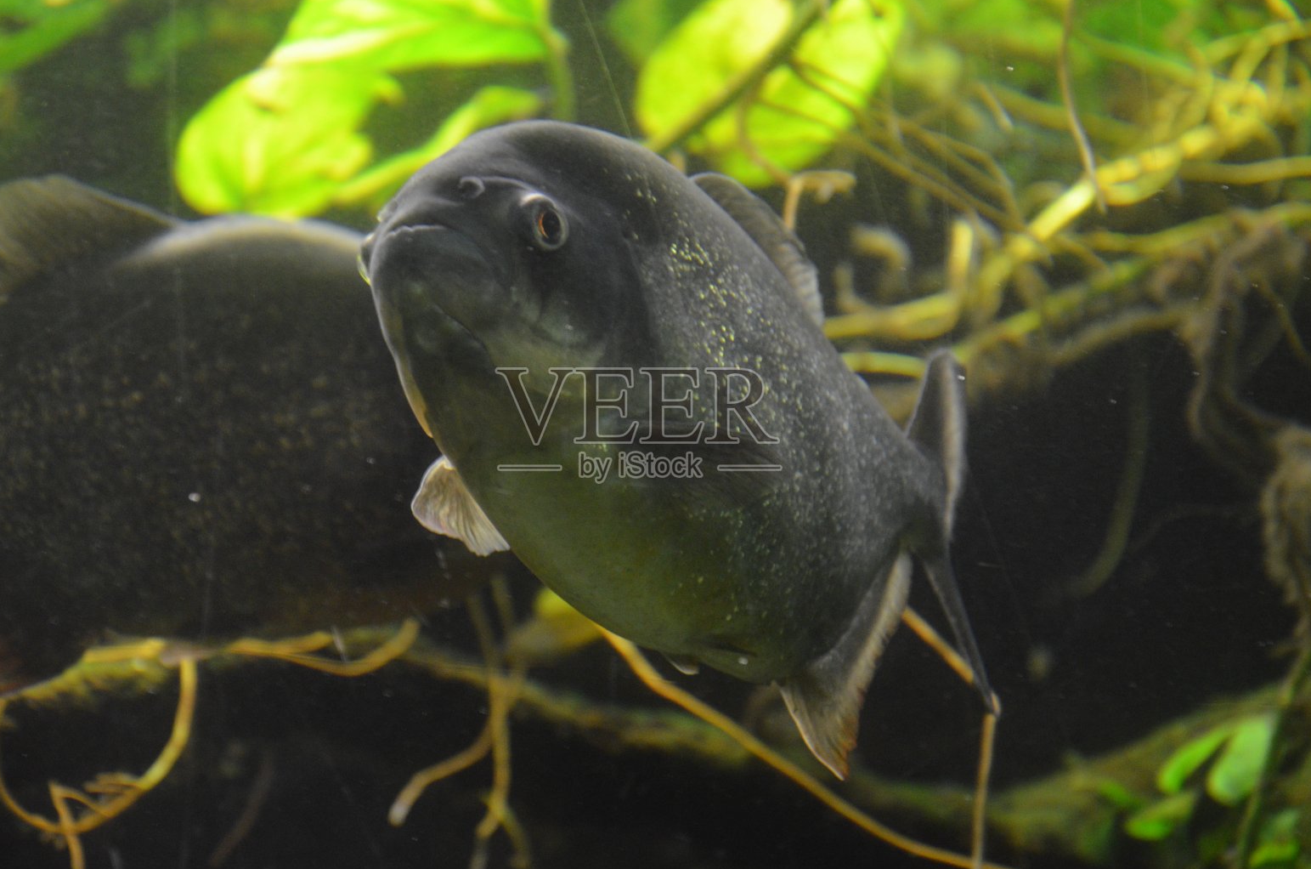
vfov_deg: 9.8
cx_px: 639
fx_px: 5088
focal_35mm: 140
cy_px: 426
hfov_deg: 14.7
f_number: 5.6
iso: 1600
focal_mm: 90
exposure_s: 1/60
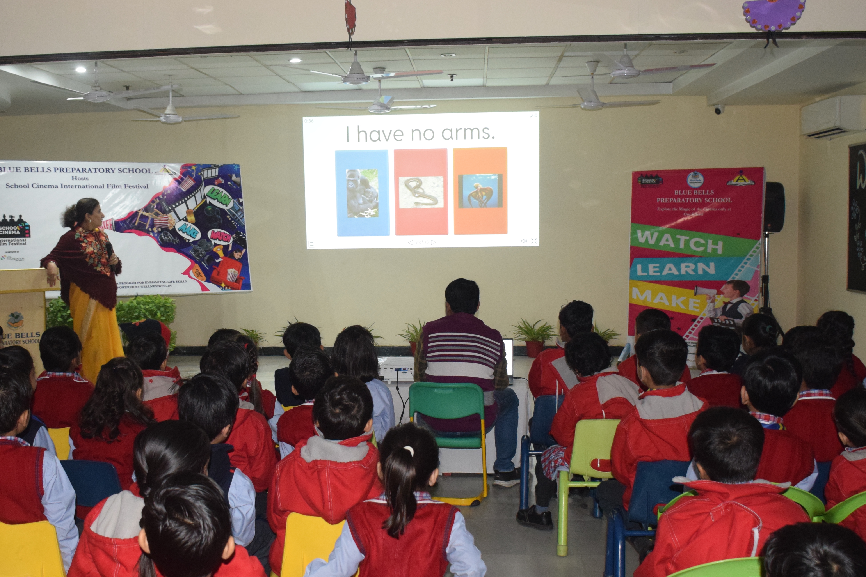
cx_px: 359
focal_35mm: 41
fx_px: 986
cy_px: 293
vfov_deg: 32.6
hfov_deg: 47.2
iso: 2000
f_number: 3.5
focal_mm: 18
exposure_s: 1/60
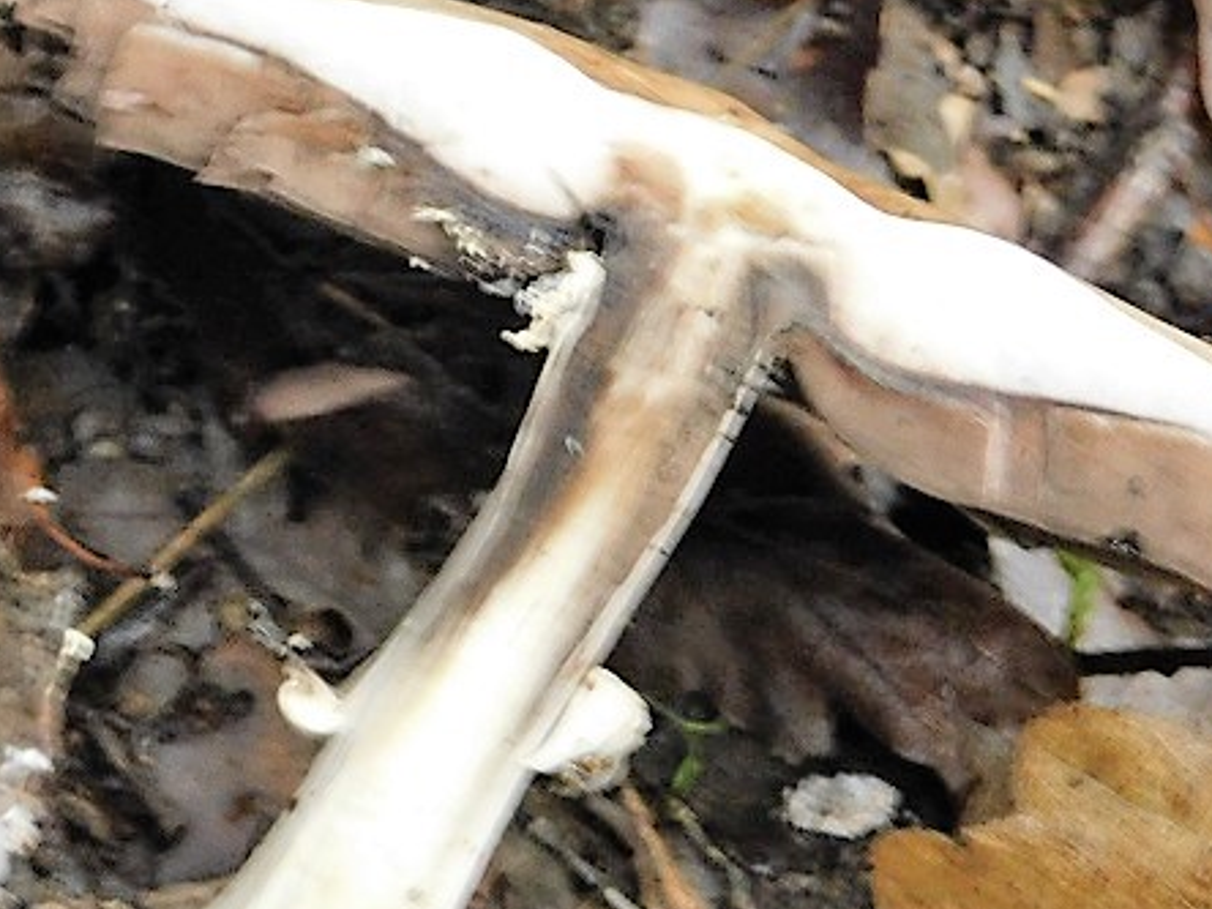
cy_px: 767
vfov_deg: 10.3
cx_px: 202
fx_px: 5042
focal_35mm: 144
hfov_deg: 13.6
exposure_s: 1/6
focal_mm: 14.2
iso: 800
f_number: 4.4
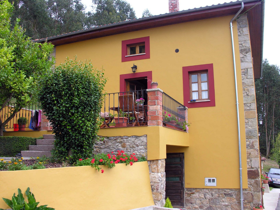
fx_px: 283
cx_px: 140
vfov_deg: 40.7
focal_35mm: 35
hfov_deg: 52.6
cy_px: 105
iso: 50
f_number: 4.5
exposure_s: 1/90
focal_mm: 8.9
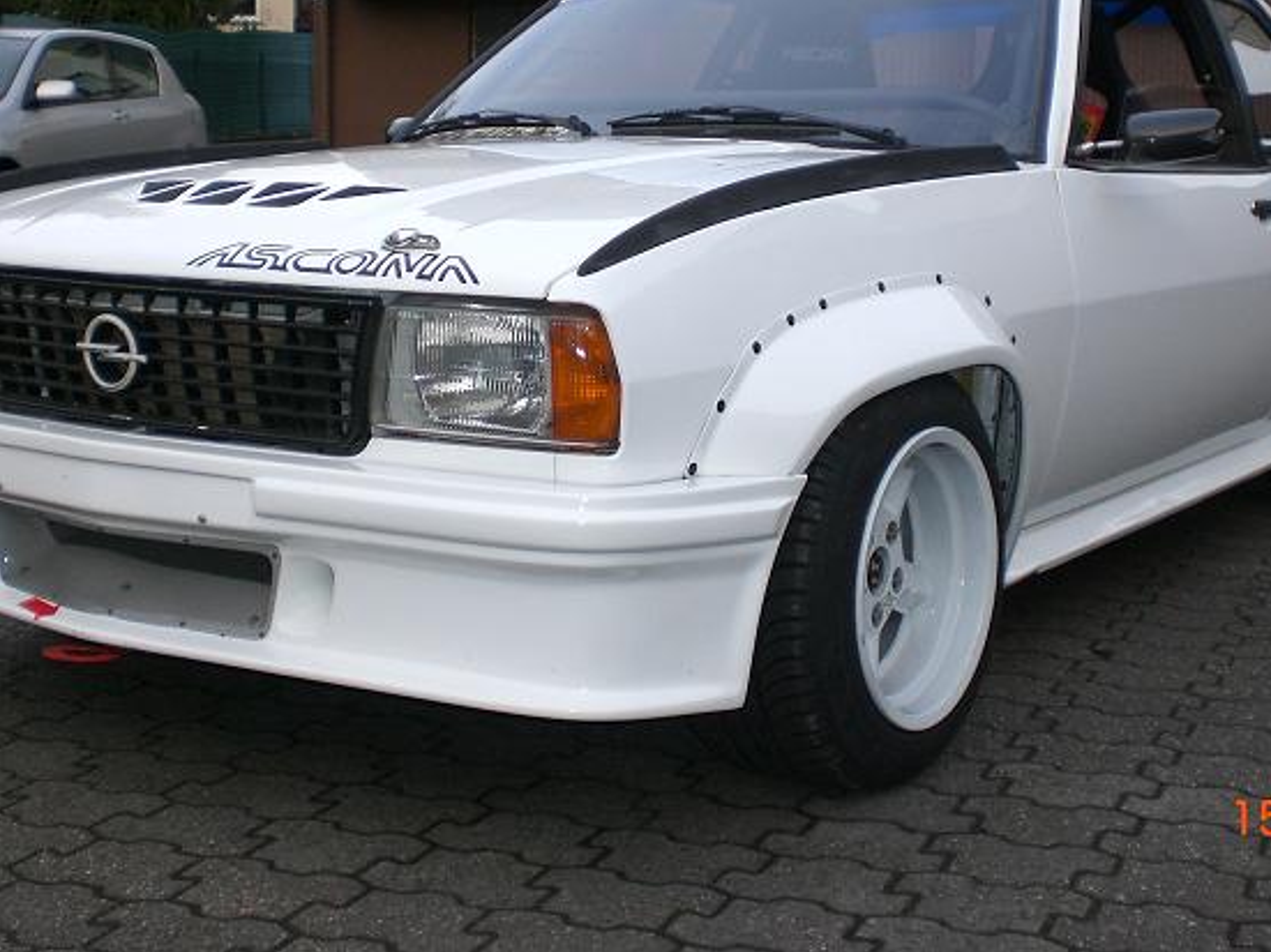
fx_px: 1946
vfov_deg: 27.3
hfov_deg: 36.1
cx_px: 699
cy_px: 290
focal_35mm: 53
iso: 100
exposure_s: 1/250
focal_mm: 6.3
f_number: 3.1
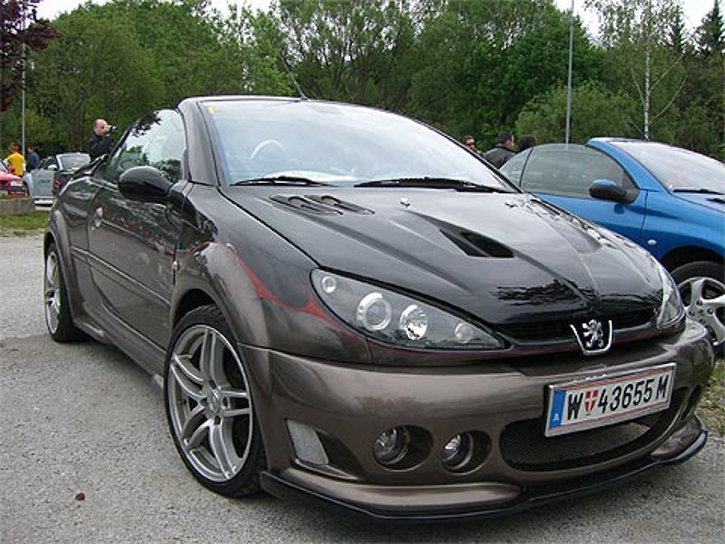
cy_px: 272
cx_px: 362
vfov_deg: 37.7
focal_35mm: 38
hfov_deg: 49.0
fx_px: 796
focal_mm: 6.2
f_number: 2.7
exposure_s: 1/500
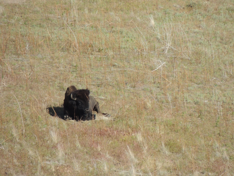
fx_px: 6760
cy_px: 88
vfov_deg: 1.5
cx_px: 117
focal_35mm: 1000
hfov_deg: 2.0
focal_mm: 180
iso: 360
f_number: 5.9
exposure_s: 1/1000
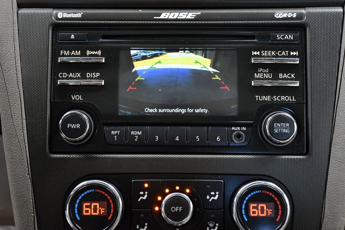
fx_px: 604
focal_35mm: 63
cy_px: 115
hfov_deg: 31.9
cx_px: 172
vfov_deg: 21.6
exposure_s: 1/100
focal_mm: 42
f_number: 5
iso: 2500
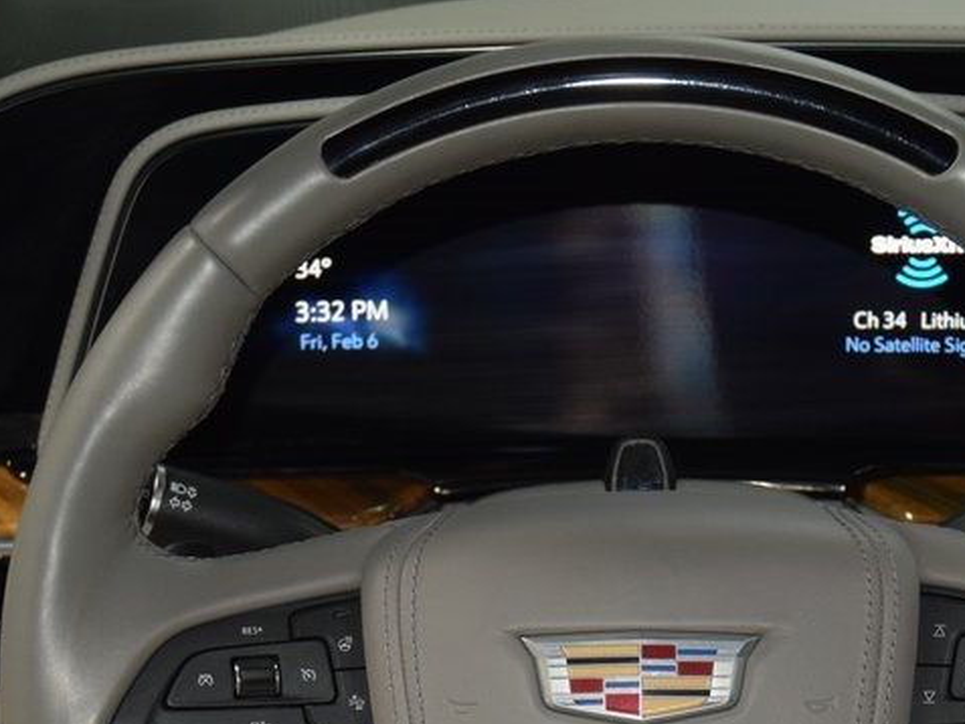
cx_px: 637
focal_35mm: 96
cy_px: 685
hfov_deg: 20.4
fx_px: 2678
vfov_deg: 15.2
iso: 800
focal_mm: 31
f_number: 4
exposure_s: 1/60
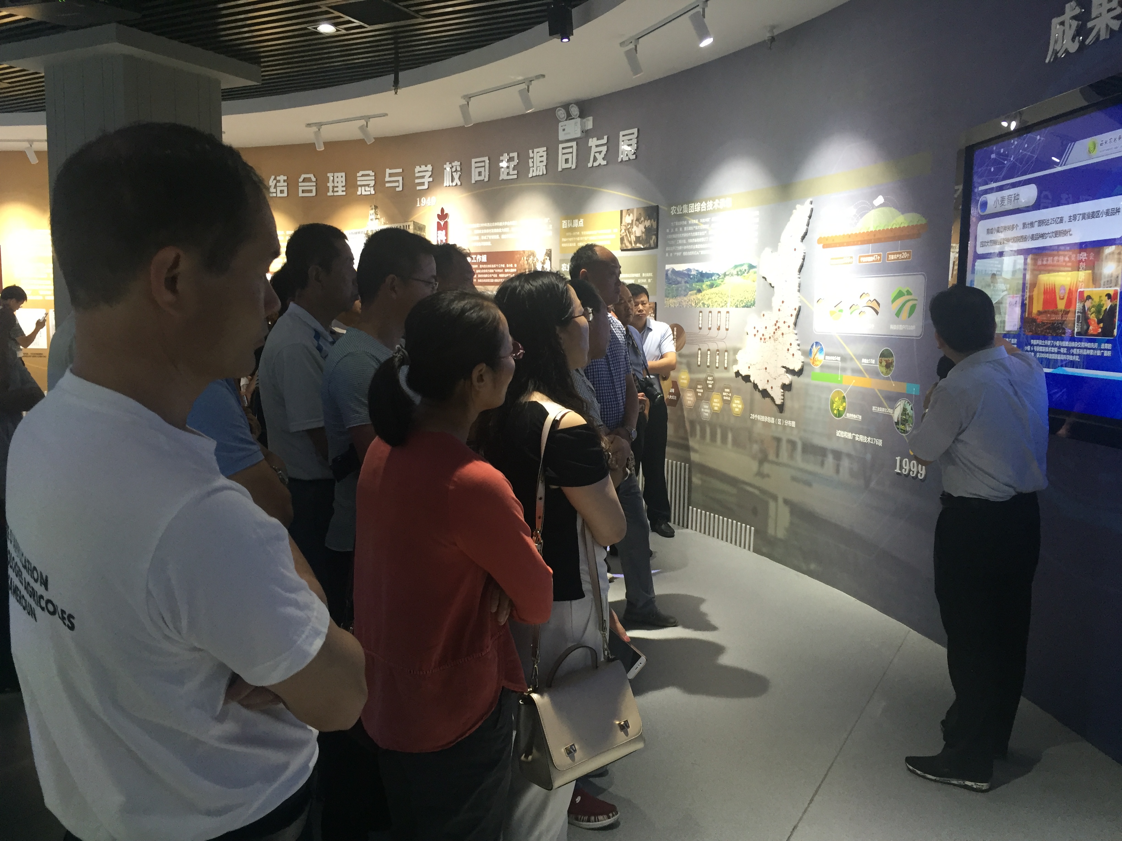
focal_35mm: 29
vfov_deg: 48.2
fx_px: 940
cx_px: 561
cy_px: 420
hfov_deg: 61.7
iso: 125
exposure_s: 1/33
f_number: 2.2
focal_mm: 4.15
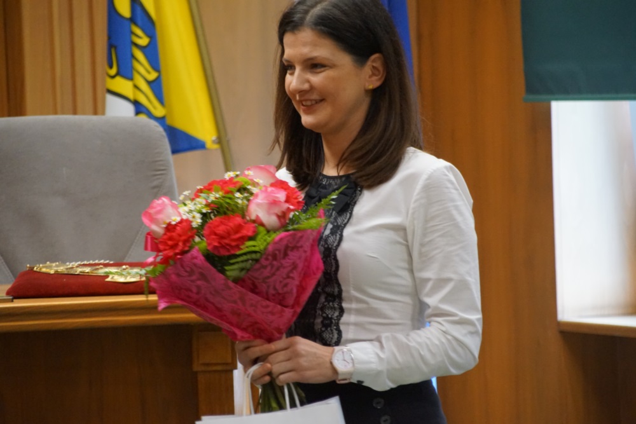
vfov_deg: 6.5
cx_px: 318
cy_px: 212
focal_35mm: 210
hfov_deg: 9.8
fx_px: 3710
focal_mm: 140
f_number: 5.6
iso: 3200
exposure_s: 1/100
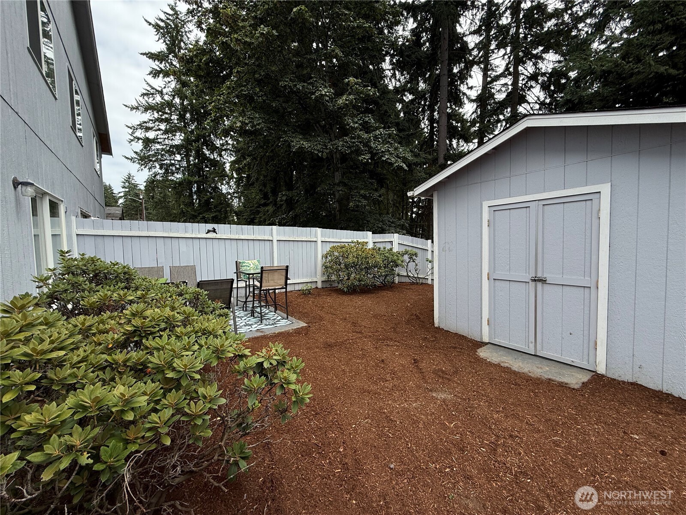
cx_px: 343
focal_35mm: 14
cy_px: 258
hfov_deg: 102.1
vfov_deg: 85.7
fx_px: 277
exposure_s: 1/928
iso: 50
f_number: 2.2
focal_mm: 2.22
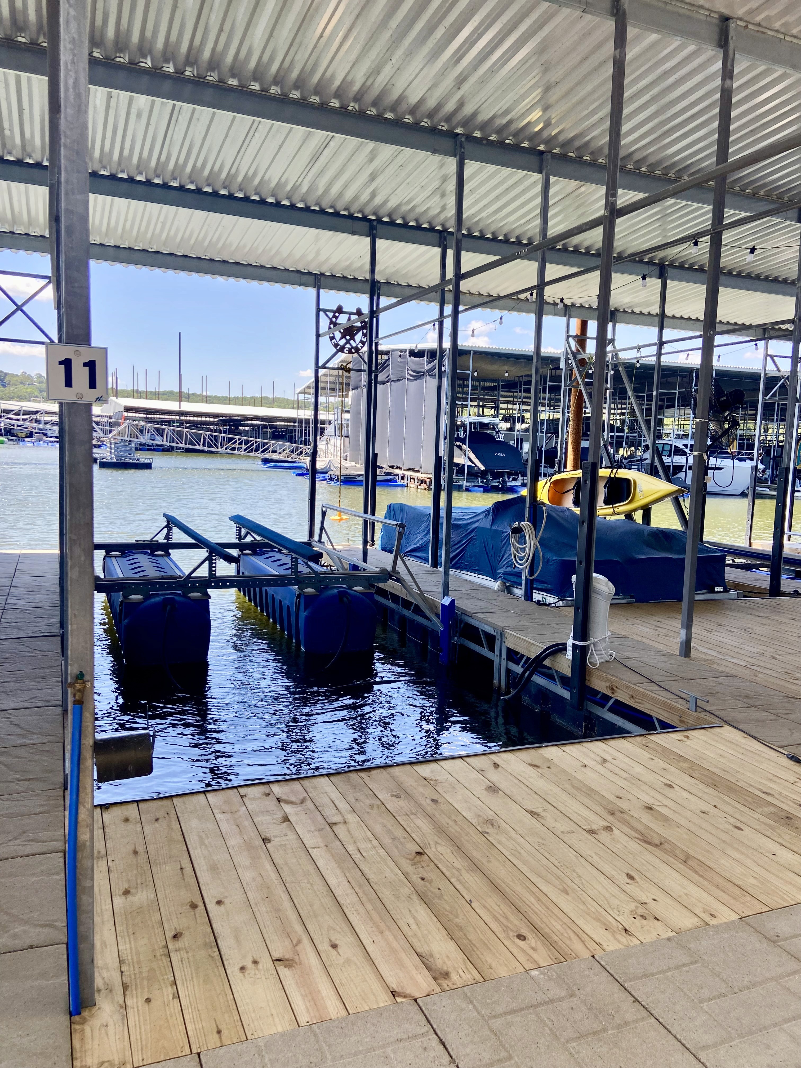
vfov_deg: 67.3
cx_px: 400
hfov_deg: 53.1
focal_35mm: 26
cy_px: 534
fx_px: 802
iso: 32
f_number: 1.8
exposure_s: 1/460
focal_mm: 4.25
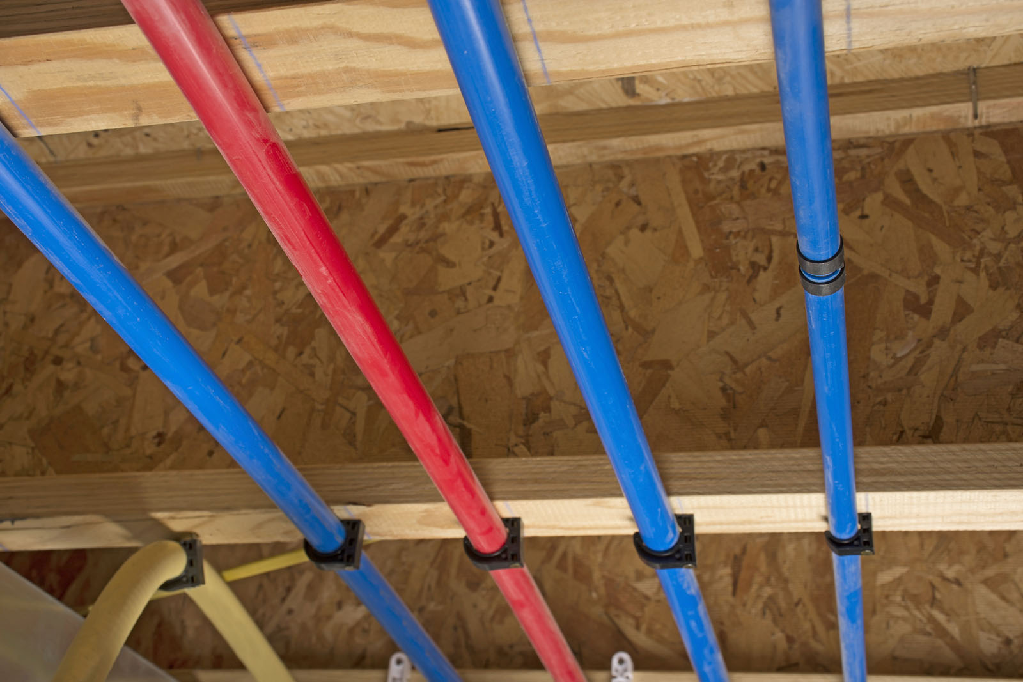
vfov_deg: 28.1
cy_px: 341
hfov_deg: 41.1
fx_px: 1364
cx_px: 512
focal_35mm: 48
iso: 100
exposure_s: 1/250
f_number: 11
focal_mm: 32
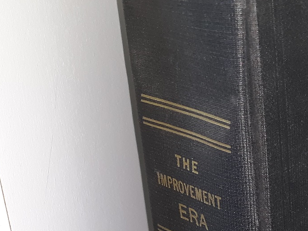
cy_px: 242
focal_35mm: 84
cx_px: 349
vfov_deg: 17.1
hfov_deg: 21.9
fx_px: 747
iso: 50
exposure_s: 1/40
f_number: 1.7
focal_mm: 3.7
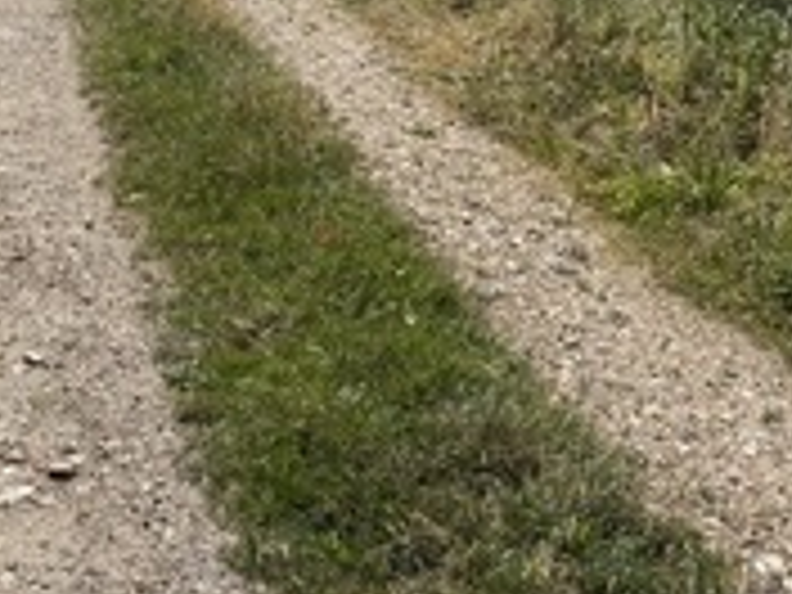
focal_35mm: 68
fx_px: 1556
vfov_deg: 21.4
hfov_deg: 28.4
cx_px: 288
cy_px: 119
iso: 80
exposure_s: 1/5319
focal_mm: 6.76
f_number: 1.78
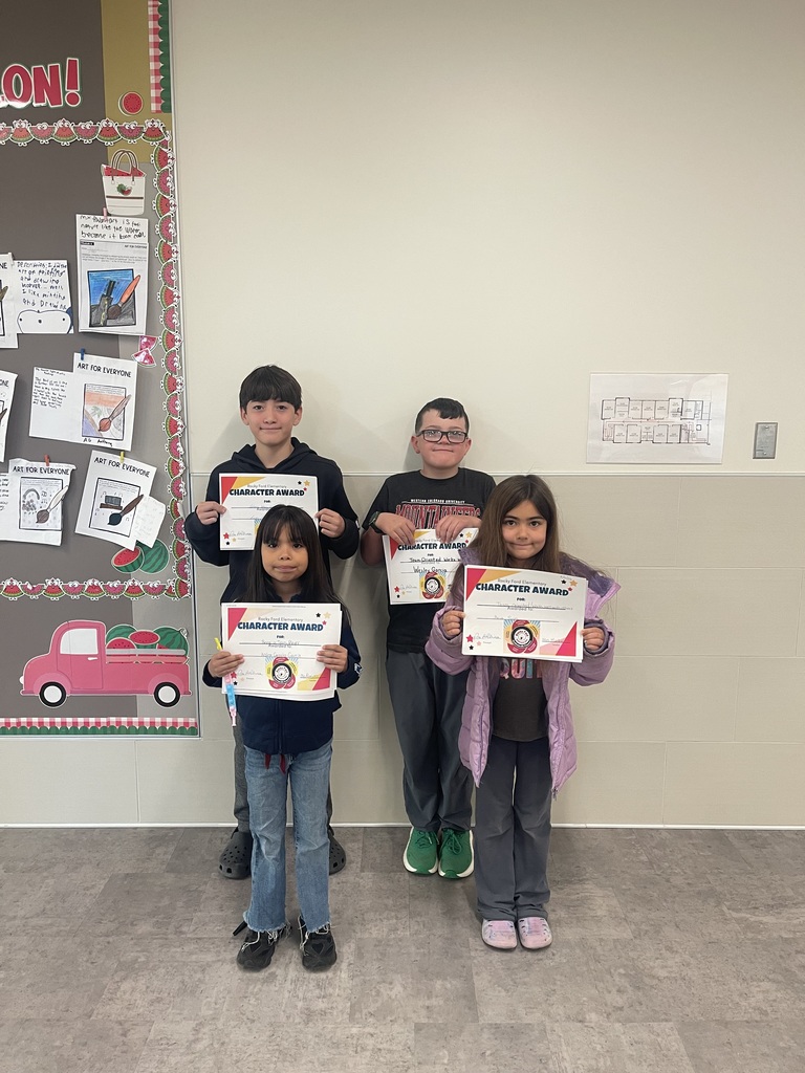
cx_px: 402
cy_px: 536
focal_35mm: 25
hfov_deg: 54.9
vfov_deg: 69.4
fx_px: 775
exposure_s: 1/60
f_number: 1.6
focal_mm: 5.1
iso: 160
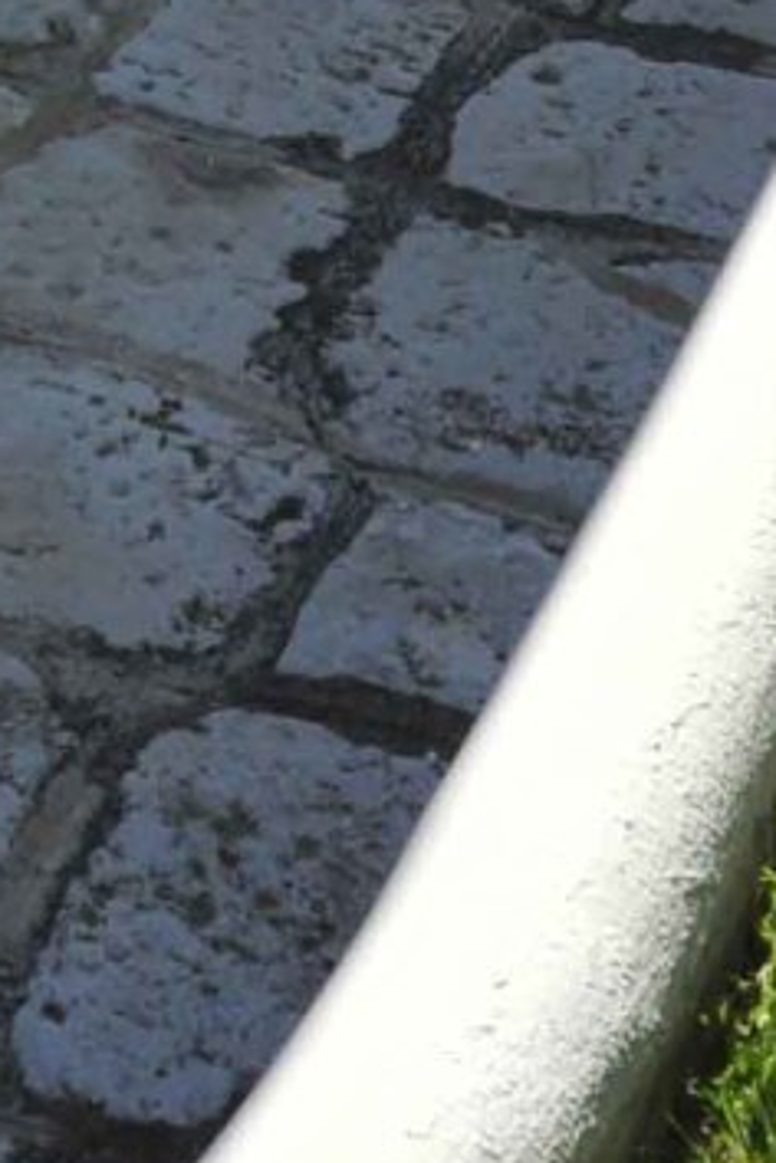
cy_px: -1876
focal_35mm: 130
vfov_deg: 11.8
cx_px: -554
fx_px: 4203
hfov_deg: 10.1
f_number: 16
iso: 200
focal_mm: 18
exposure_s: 1/160
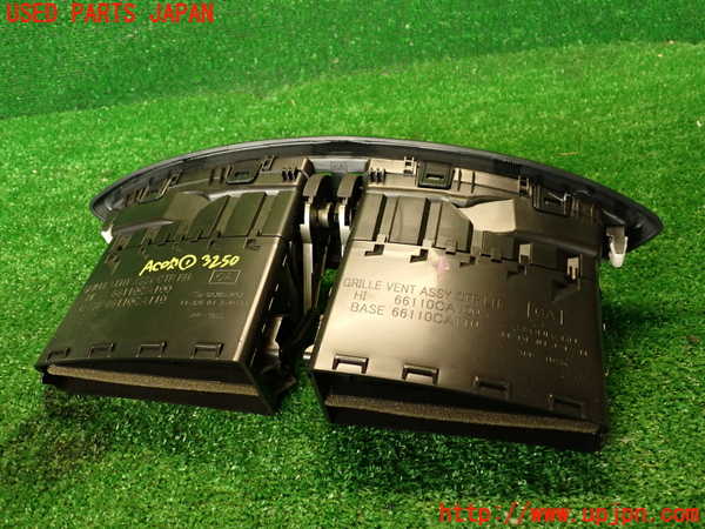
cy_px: 264
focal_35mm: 32
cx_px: 352
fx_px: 652
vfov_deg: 44.2
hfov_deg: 56.8
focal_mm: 5.79
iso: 250
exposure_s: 1/30
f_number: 2.4
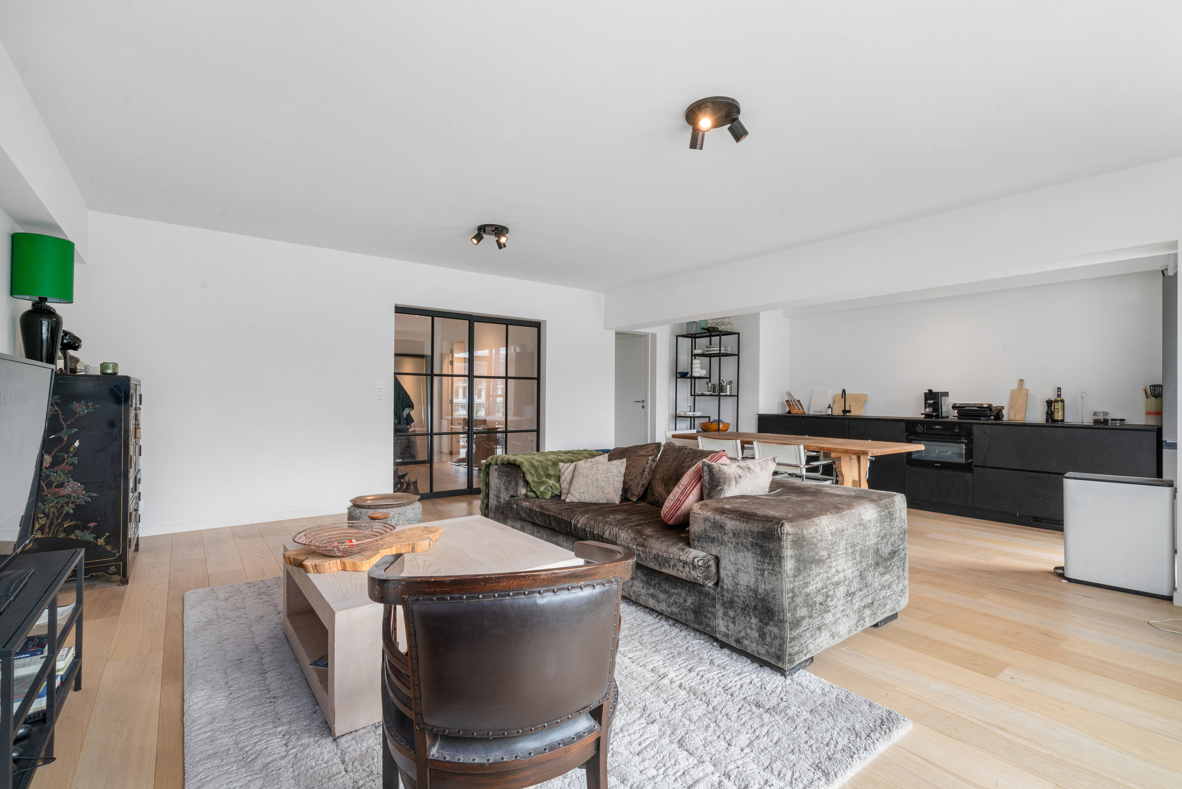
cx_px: 591
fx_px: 525
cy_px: 394
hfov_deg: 96.7
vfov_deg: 73.8
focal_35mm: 16
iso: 250
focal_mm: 16
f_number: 11
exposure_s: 1/5
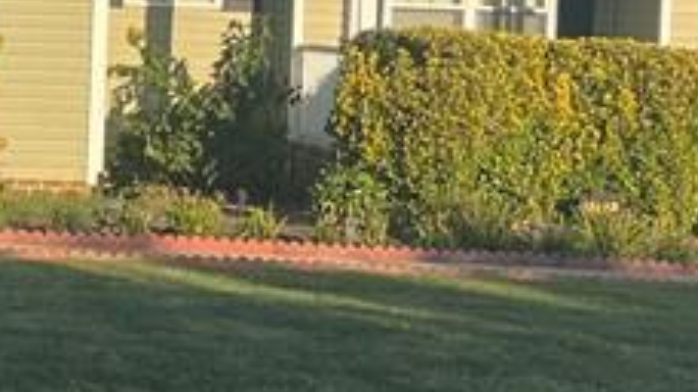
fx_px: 2349
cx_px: 214
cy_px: 37
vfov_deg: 9.5
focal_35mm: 127
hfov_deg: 16.8
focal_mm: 5.7
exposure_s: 1/3165
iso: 50
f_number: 1.5
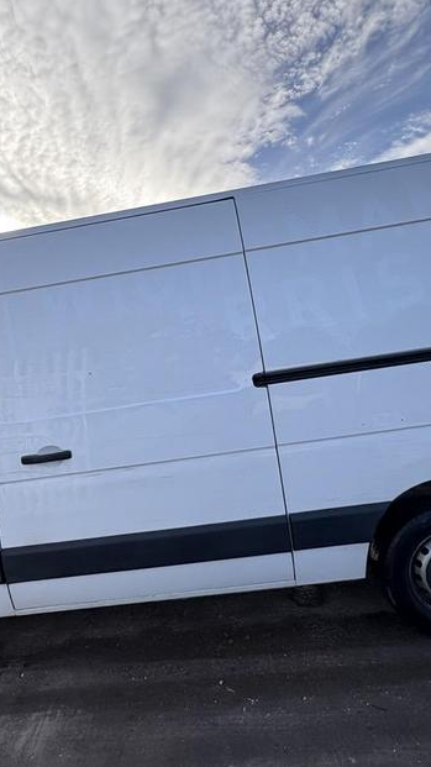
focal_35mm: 22
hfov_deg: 51.0
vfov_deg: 81.2
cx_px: 164
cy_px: 369
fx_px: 447
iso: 40
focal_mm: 2.22
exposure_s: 1/541
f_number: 2.2
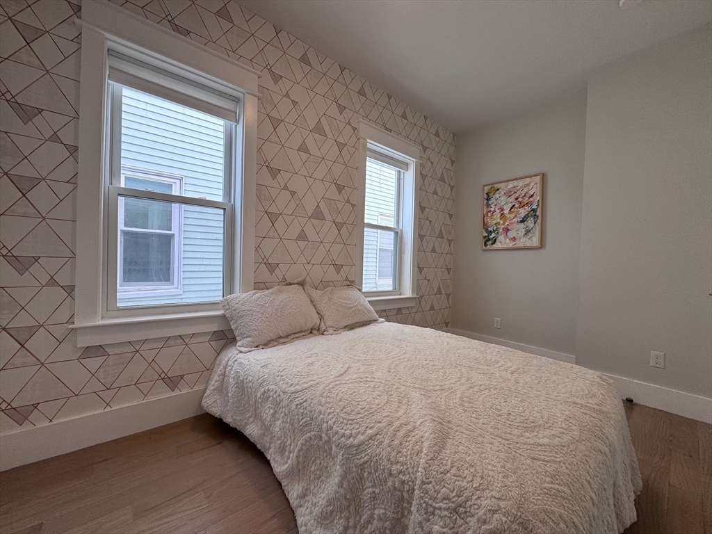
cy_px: 267
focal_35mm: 14
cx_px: 356
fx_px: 288
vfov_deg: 85.7
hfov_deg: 102.1
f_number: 2.2
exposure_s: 1/120
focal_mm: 2.22
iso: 100
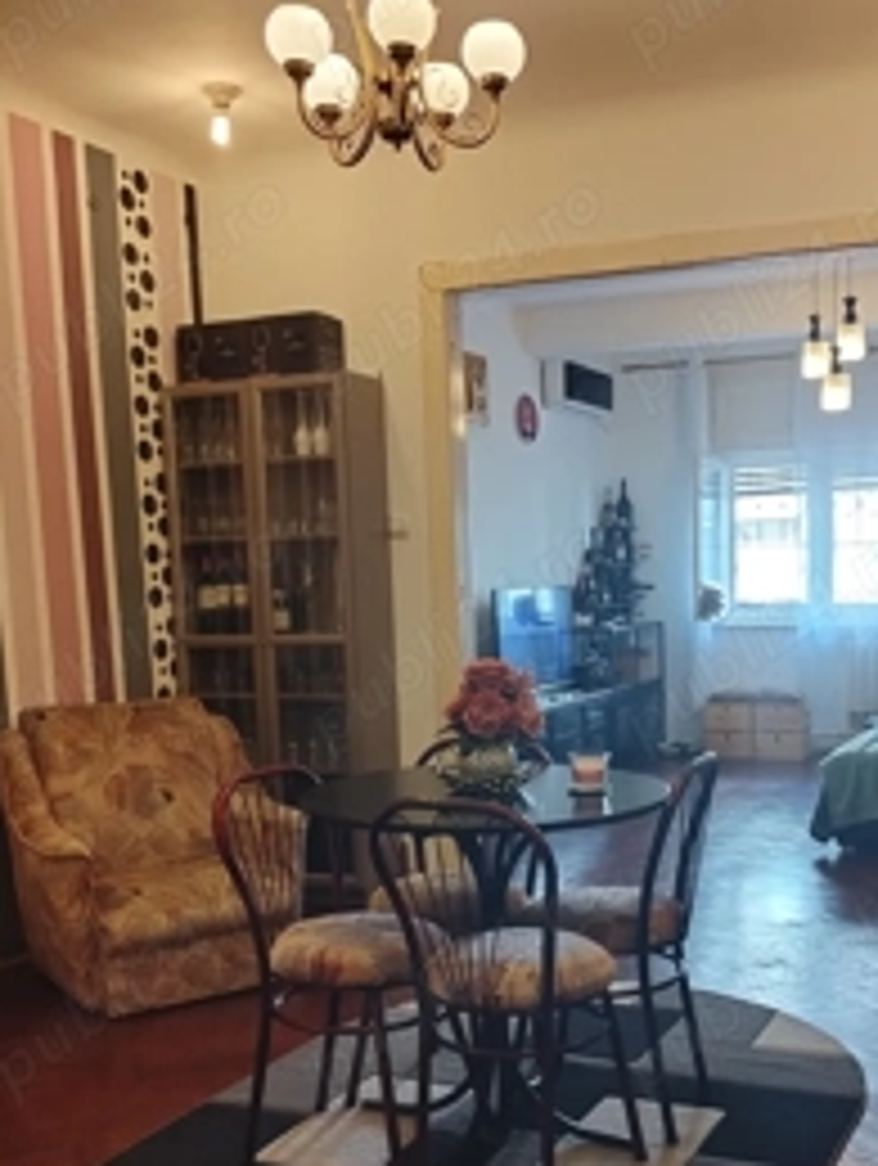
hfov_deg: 38.1
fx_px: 1248
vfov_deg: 49.7
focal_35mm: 37
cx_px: 612
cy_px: 711
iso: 600
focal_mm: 5.89
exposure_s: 1/50
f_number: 1.89
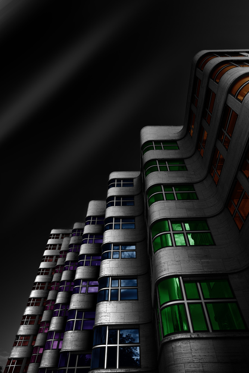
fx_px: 207
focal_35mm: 20
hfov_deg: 61.9
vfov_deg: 84.0
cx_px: 124
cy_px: 186
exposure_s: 1/100
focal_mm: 20
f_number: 11
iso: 320
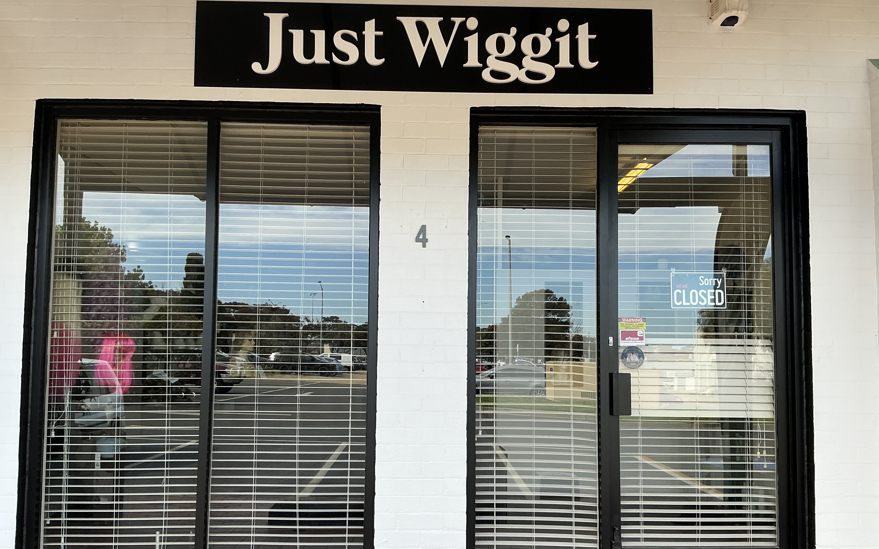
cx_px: 442
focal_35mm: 30
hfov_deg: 62.9
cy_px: 310
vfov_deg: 41.8
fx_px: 719
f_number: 1.8
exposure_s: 1/265
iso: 25
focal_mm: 3
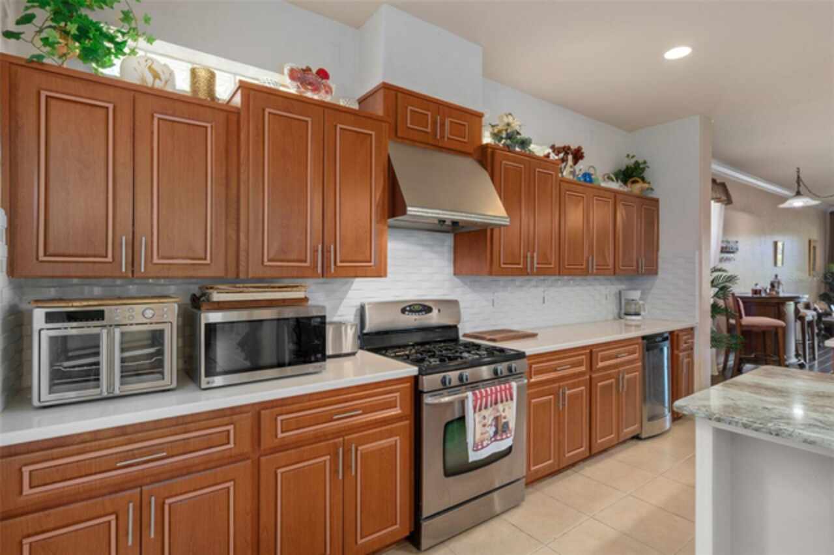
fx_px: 394
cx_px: 417
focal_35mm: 17
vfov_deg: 70.4
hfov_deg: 93.3
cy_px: 278
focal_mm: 17
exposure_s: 1.3
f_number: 8
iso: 320
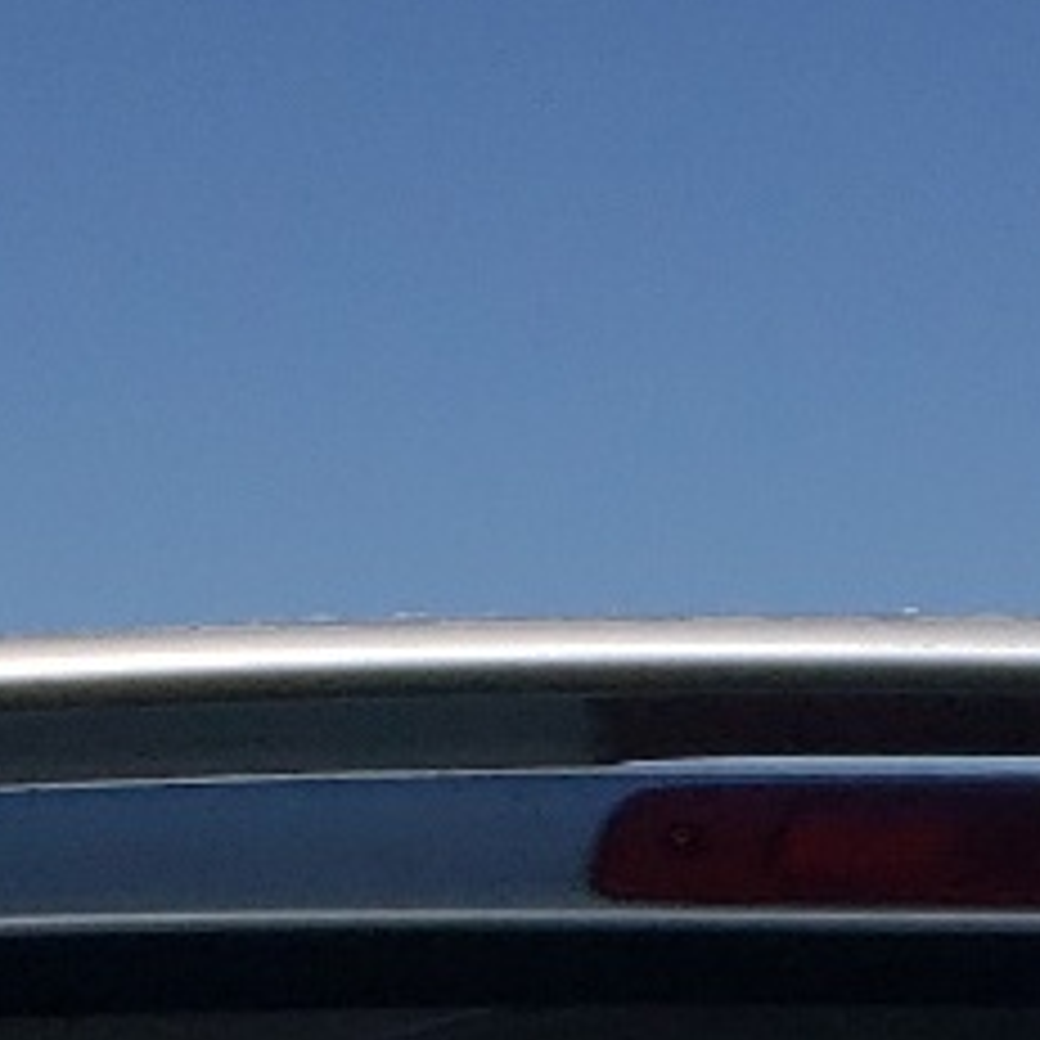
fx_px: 5405
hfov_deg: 10.9
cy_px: 2598
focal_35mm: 159
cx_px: 1031
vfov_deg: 9.6
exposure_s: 1/10000
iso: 50
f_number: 1.5
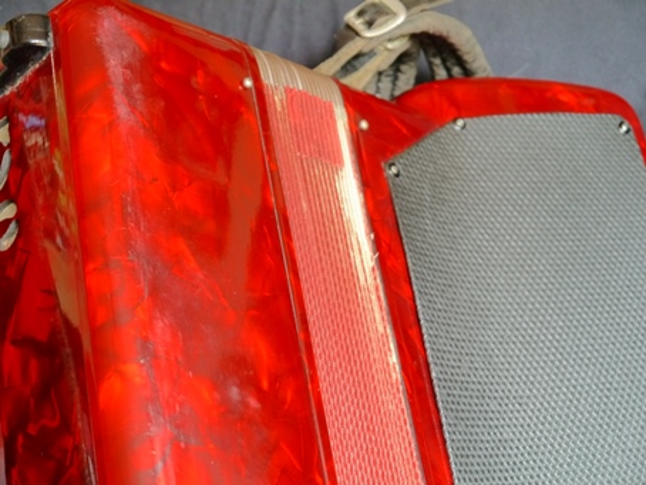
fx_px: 1083
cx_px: 323
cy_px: 242
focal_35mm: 58
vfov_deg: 25.3
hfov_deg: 33.2
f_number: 4.9
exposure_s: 1/4
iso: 640
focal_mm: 29
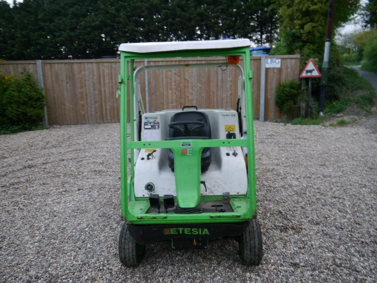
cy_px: 142
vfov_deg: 49.7
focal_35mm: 28
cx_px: 188
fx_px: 305
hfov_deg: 63.4
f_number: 3.5
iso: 640
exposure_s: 1/60
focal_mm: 14
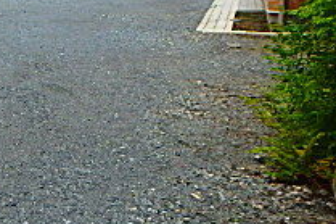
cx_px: -50
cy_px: 52
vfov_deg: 20.1
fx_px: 625
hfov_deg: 27.1
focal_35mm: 67
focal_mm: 3.7
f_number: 3.5
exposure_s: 1/800
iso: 125
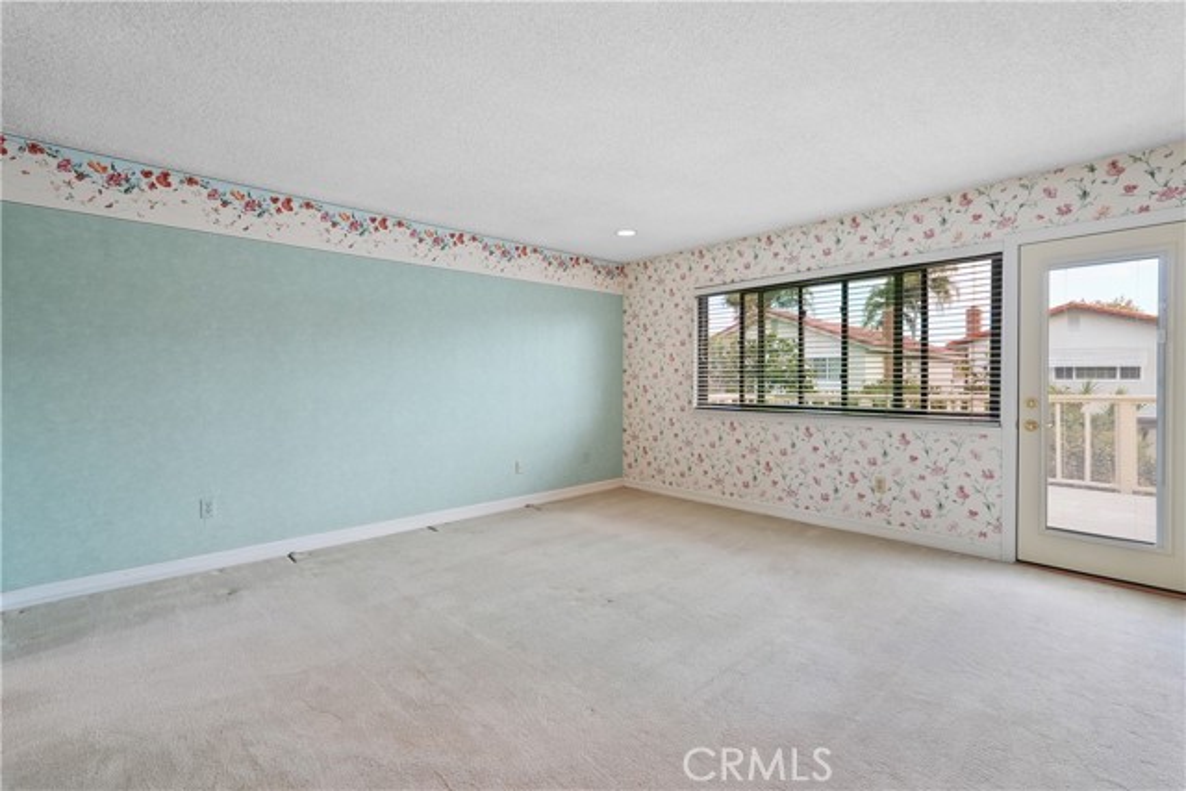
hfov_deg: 96.7
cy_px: 396
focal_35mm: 16
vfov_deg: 73.8
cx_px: 593
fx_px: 527
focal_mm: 16
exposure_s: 1/15
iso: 800
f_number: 7.1
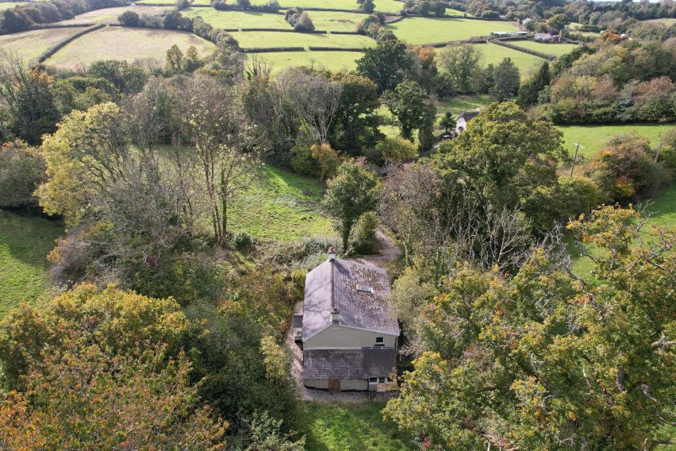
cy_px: 226
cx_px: 338
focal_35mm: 22
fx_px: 413
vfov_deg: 57.2
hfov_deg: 78.6
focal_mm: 8.38
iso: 100
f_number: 2.8
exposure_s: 1/640
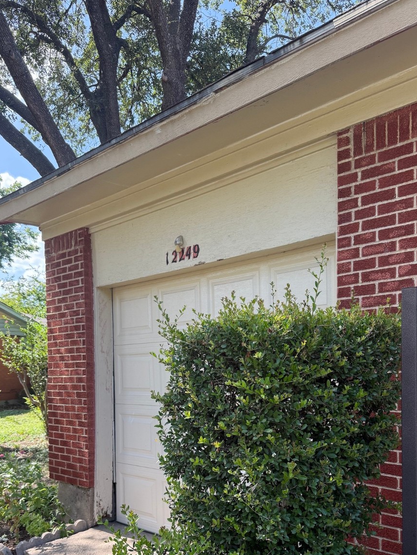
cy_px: 369
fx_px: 514
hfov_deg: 44.1
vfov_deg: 55.7
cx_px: 226
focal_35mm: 32
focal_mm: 6.76
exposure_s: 1/632
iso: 100
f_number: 1.78
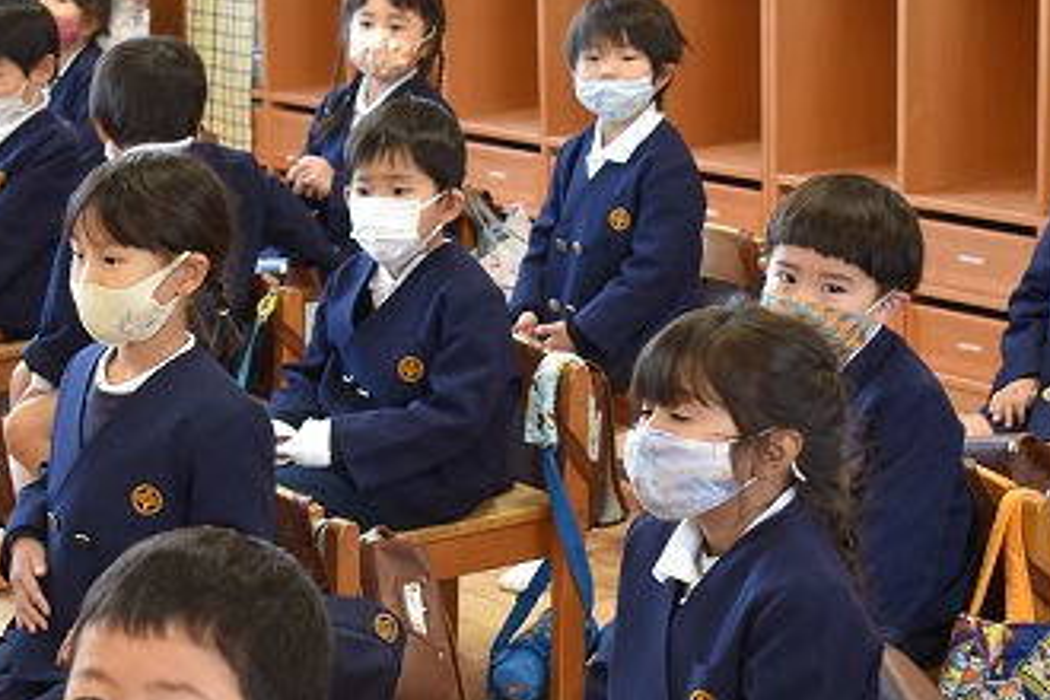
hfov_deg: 19.9
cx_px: 328
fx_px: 2974
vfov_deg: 13.4
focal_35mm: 102
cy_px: 364
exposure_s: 1/60
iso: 720
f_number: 4.5
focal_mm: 35
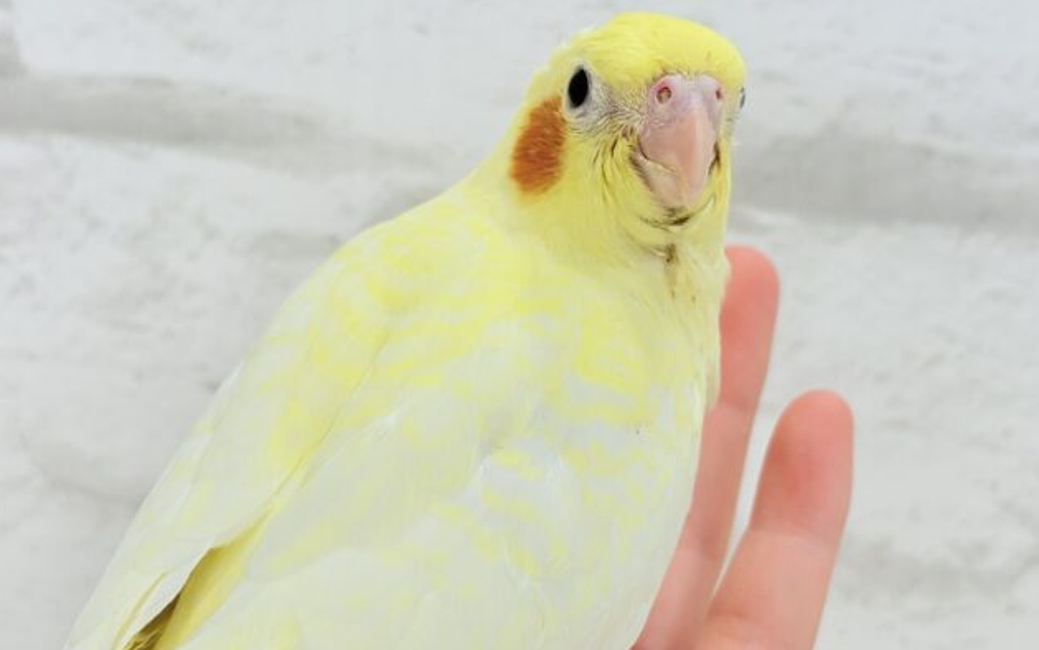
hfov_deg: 36.3
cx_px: 518
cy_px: 337
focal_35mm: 56
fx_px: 1586
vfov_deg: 23.2
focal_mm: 5.96
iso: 50
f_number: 1.6
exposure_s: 1/100
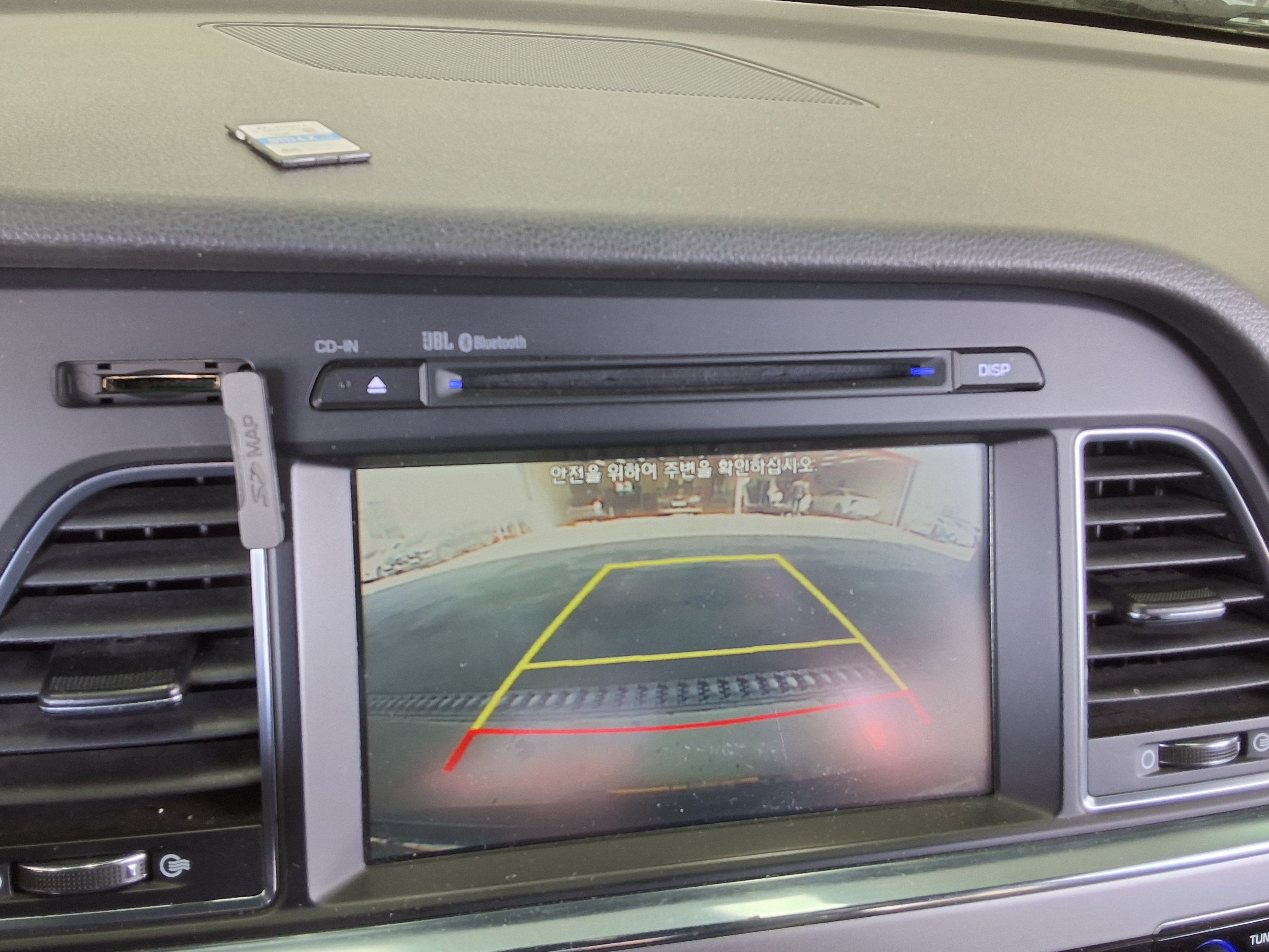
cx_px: 597
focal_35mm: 31
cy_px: 479
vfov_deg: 45.4
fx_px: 1136
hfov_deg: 58.3
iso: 125
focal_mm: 2.91
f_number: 1.9
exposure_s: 1/40
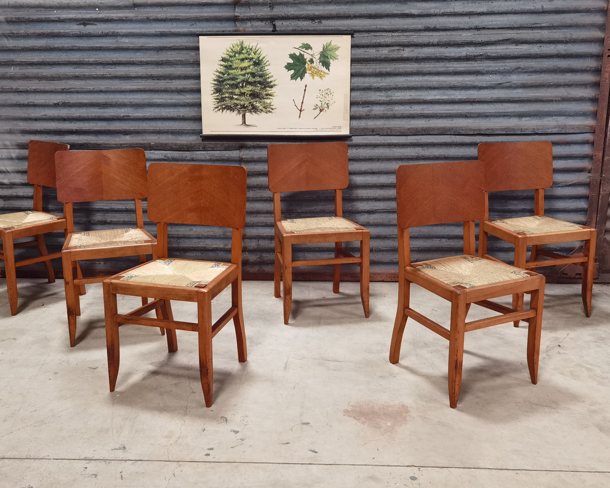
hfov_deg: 50.2
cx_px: 285
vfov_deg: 41.2
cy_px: 242
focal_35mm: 36
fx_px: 650
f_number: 1.9
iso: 500
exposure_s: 1/33.3
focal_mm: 6.71
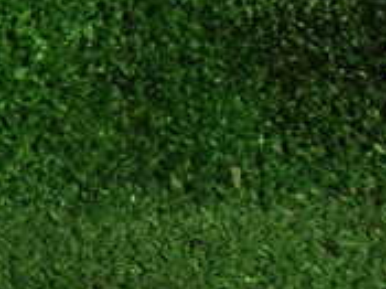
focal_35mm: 103
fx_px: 1148
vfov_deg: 13.5
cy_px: -146
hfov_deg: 16.6
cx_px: -262
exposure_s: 1/80
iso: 800
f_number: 2.3
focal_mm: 5.4
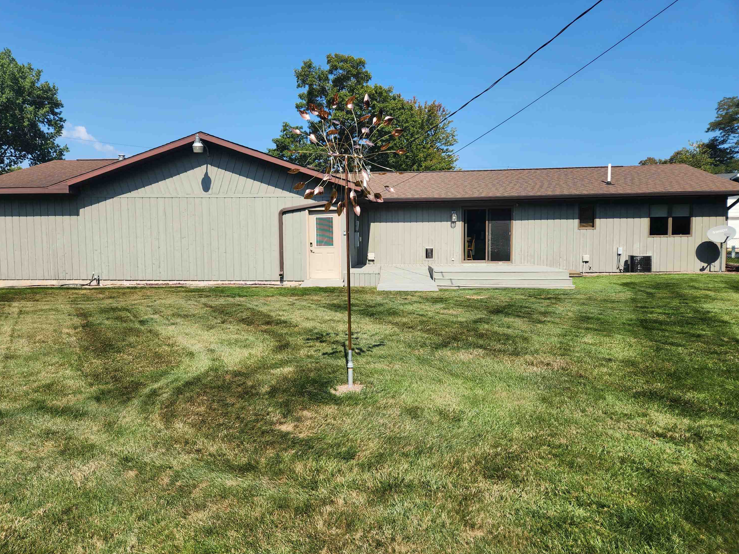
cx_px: 355
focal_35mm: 24
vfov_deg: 56.8
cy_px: 268
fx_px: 512
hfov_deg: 71.6
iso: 20
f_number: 1.8
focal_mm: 5.4
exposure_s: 1/1521
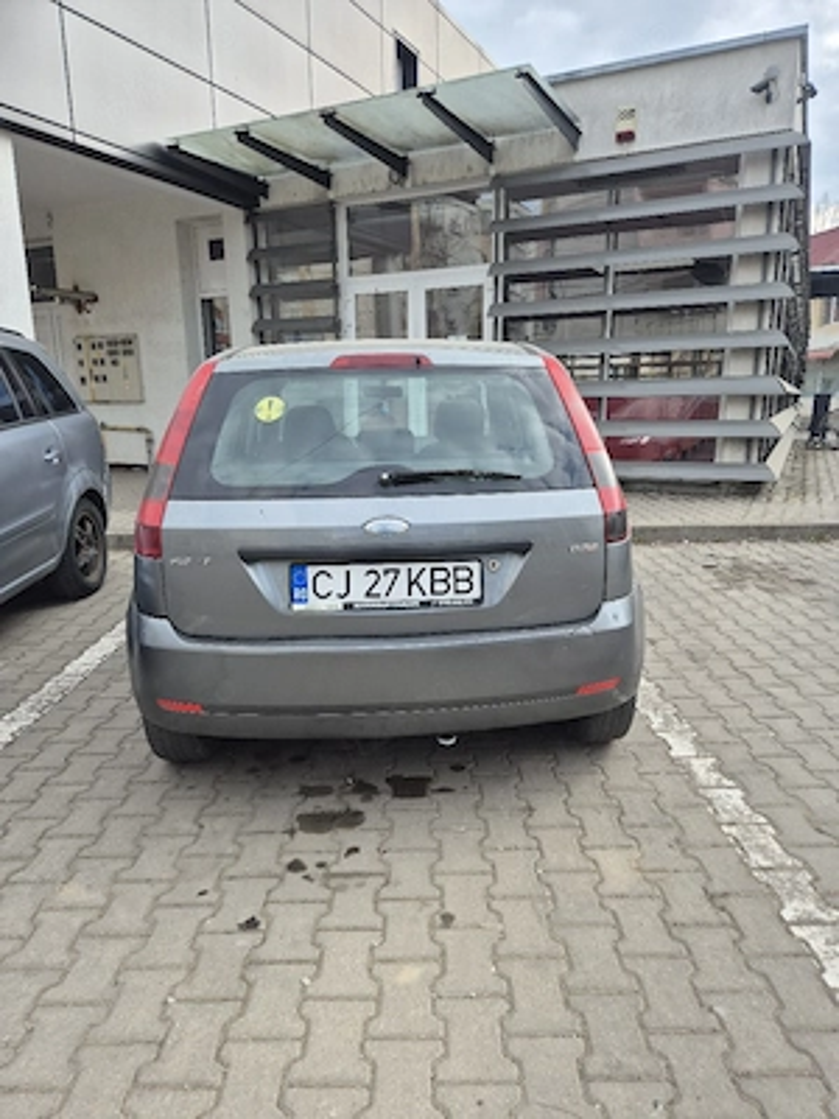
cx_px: 420
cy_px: 560
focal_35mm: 23
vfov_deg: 73.9
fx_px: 743
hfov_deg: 58.9
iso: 25
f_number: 1.8
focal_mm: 5.4
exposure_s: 1/370
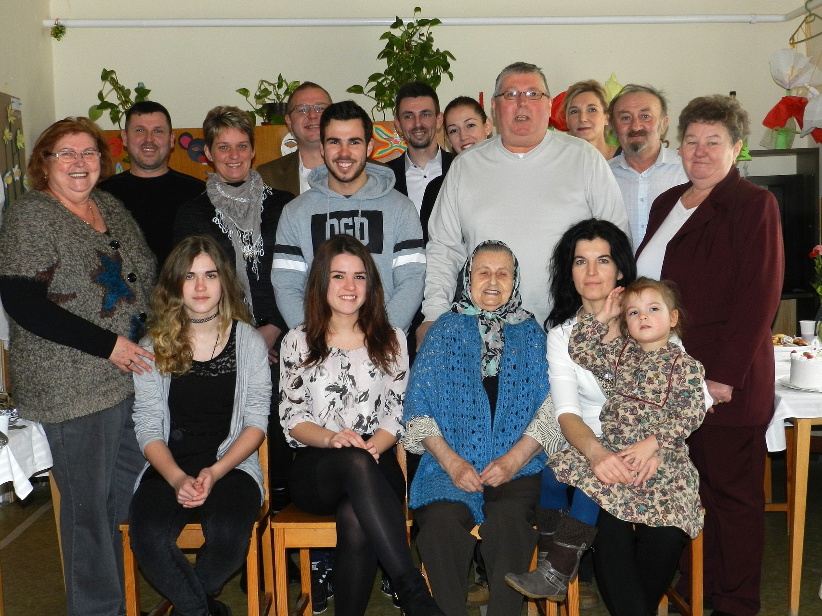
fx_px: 1092
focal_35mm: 46
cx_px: 411
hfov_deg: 41.2
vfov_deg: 31.5
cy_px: 308
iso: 200
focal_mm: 8.1
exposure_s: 1/30
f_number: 4.2
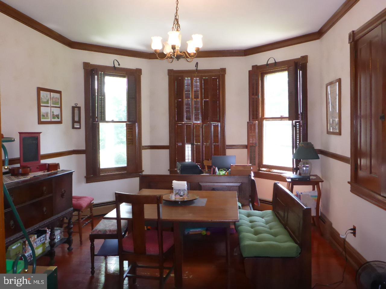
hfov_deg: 63.4
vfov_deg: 49.7
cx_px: 193
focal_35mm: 28
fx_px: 312
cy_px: 144
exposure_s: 1/60
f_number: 3.3
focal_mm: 4.9
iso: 320
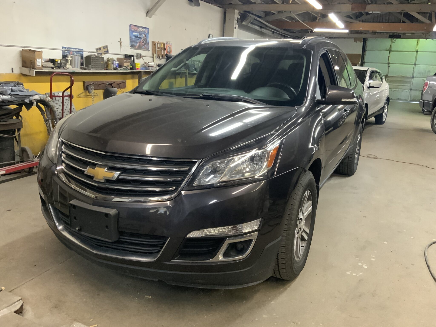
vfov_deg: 48.2
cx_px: 218
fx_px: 365
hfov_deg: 61.7
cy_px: 164
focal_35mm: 29
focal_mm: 3
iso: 200
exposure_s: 1/40
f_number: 1.8
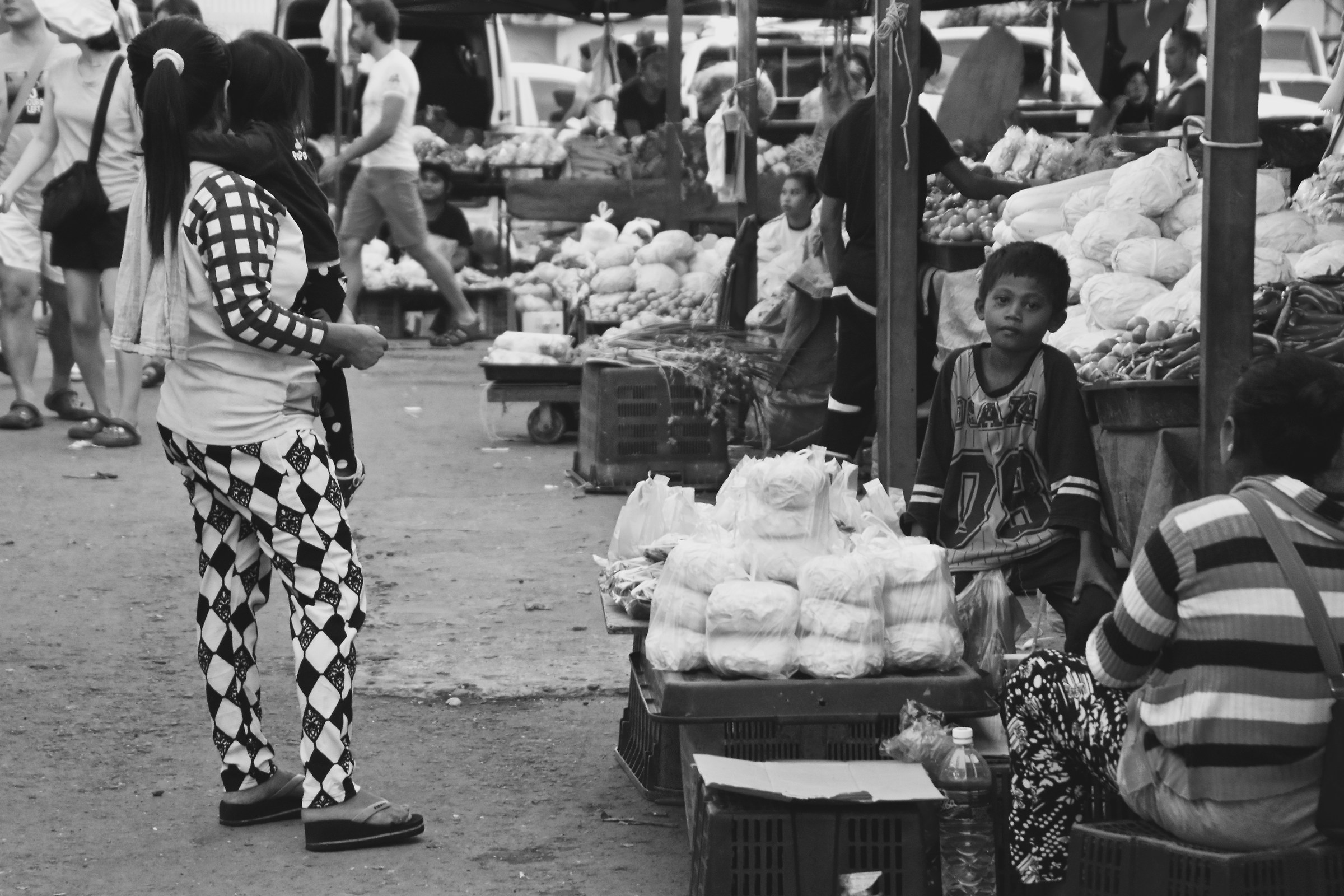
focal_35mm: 117
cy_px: 448
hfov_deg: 17.5
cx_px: 672
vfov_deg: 11.7
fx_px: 4368
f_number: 5.3
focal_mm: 78
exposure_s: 1/60
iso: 2200
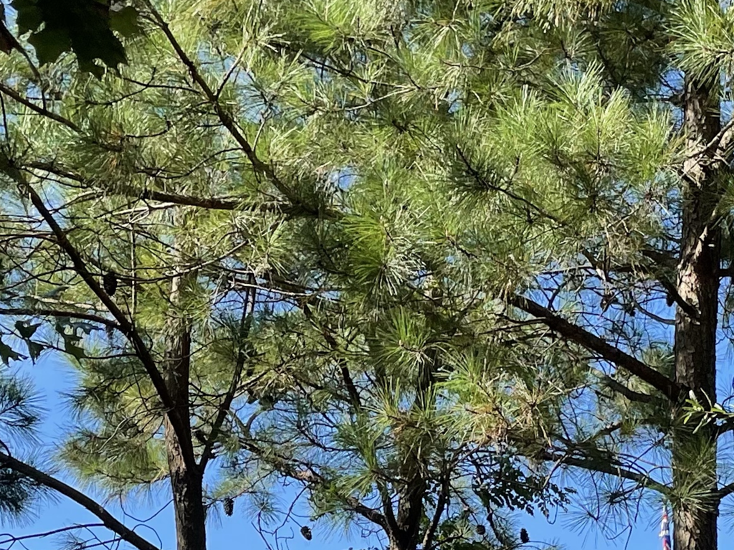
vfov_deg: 15.2
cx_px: 511
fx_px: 1887
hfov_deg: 21.9
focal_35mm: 89
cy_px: 858
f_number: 1.6
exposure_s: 1/1553
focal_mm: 4.2
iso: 32
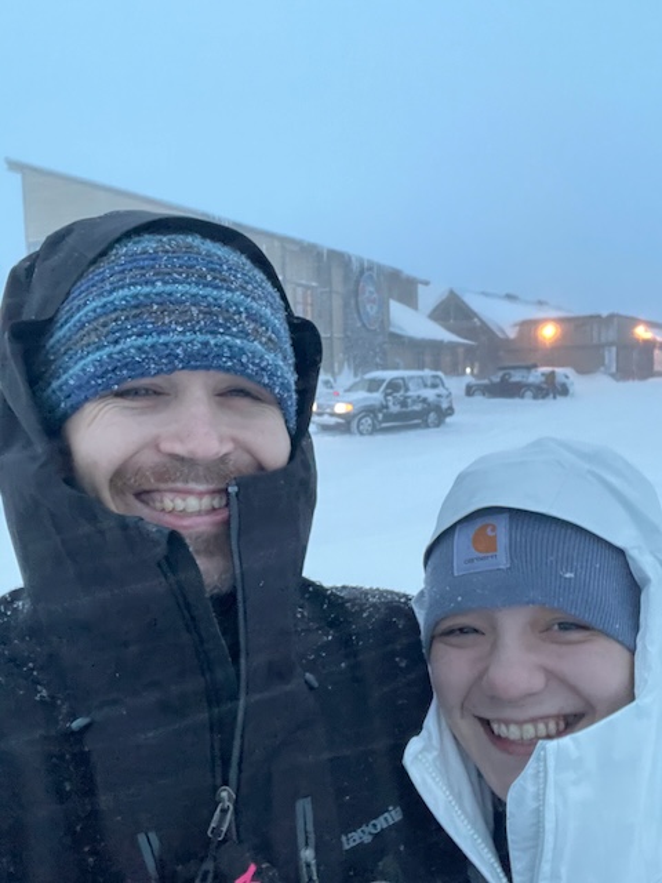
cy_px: 442
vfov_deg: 60.0
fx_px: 765
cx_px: 331
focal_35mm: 30
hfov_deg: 46.8
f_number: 2.2
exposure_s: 1/29
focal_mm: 2.71
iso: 800
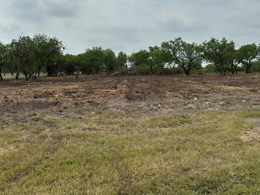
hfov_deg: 53.9
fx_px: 255
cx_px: 122
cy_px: 69
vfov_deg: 41.4
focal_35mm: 34
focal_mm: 6.86
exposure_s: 1/10753
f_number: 1.78
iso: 80
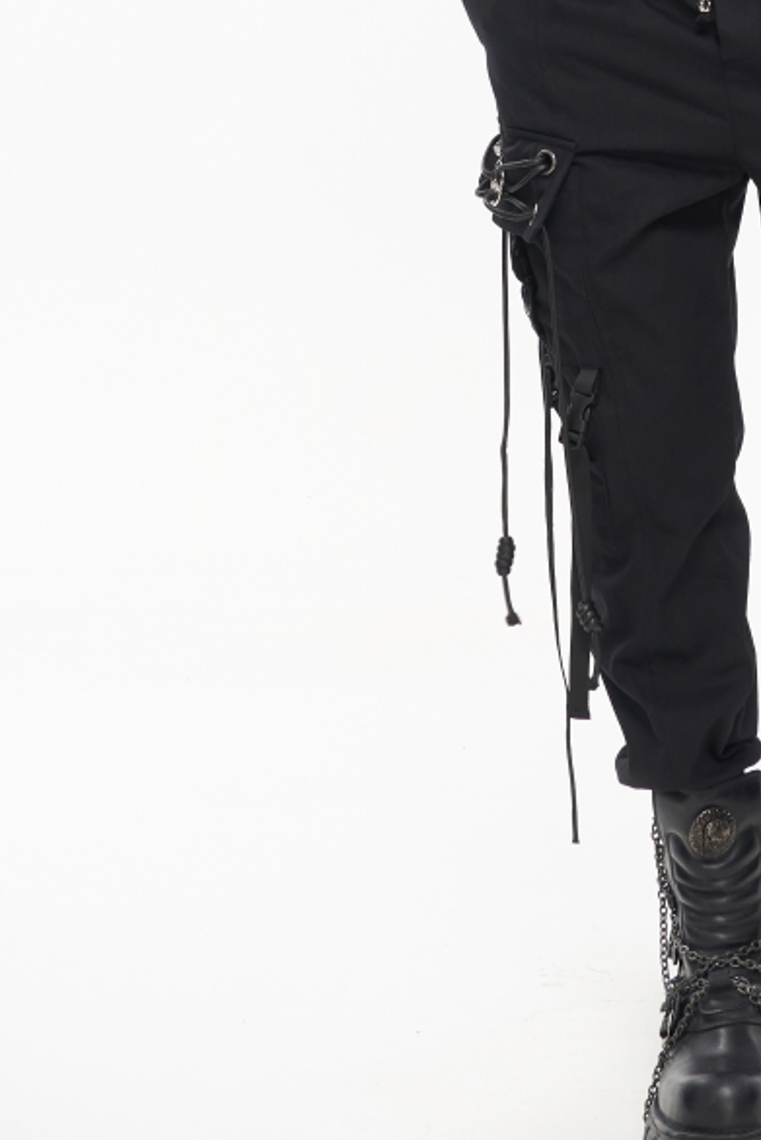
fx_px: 3174
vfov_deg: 19.8
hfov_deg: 13.6
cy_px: 8
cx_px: 656
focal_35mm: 100
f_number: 5.6
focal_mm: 29
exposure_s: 1/125
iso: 250
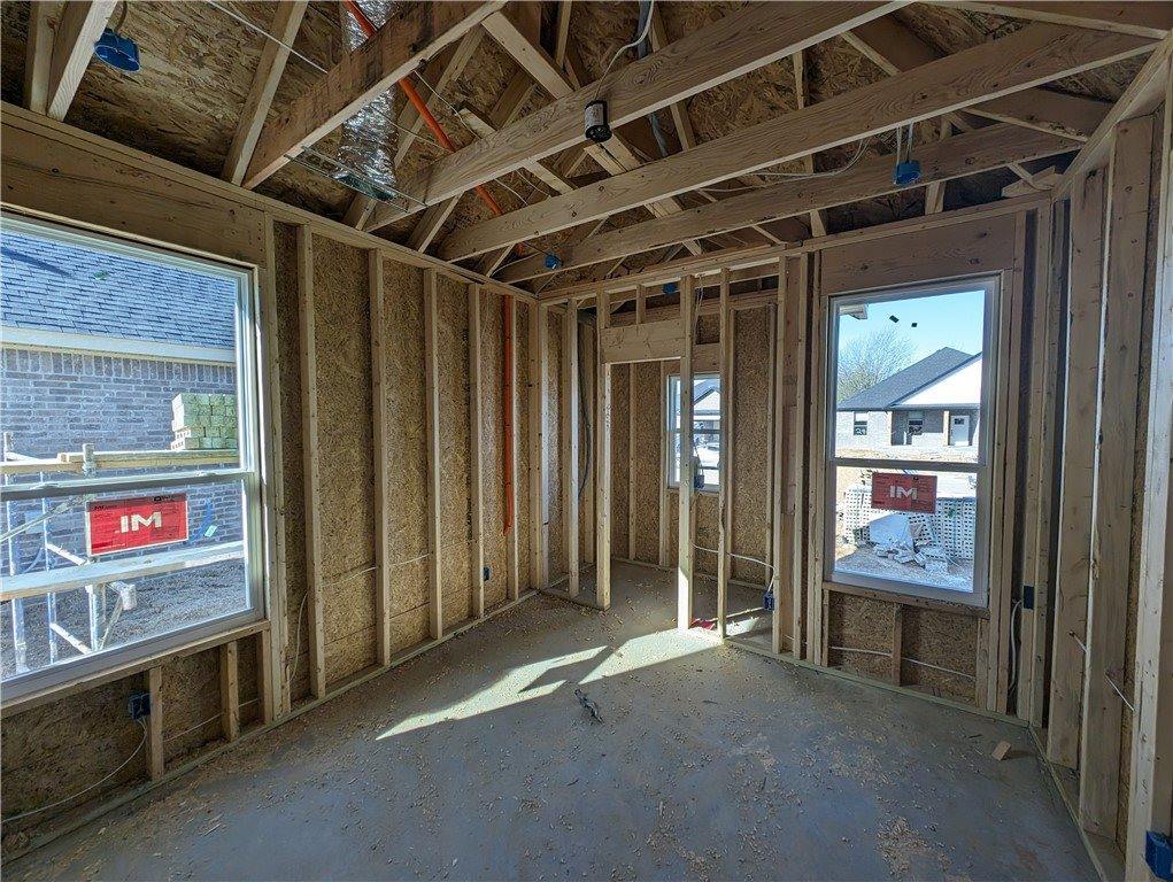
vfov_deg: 94.6
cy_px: 441
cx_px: 586
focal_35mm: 12
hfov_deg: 110.5
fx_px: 407
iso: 39
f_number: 1.95
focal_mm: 2.23
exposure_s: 1/334
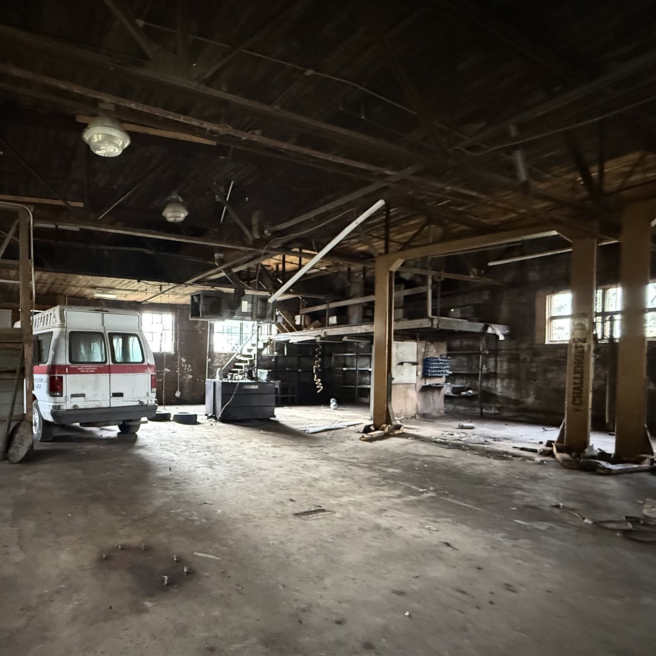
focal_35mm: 20
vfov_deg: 74.3
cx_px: 179
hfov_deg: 70.7
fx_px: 429
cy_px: 379
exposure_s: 1/40
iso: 1250
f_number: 2.2
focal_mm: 2.22
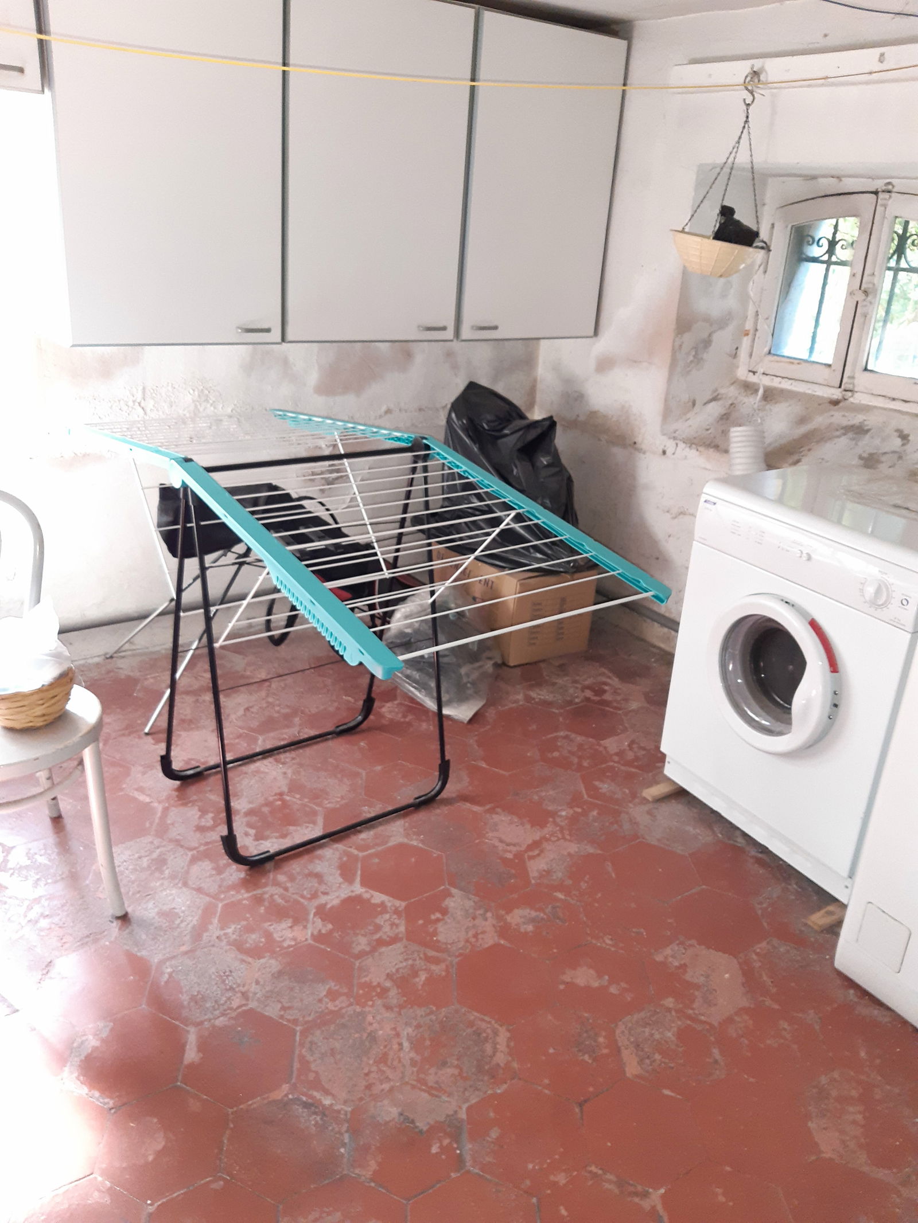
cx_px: 459
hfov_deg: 53.1
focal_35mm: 26
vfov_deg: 67.3
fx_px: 919
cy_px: 612
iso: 250
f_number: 1.7
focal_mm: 3.92
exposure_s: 1/25
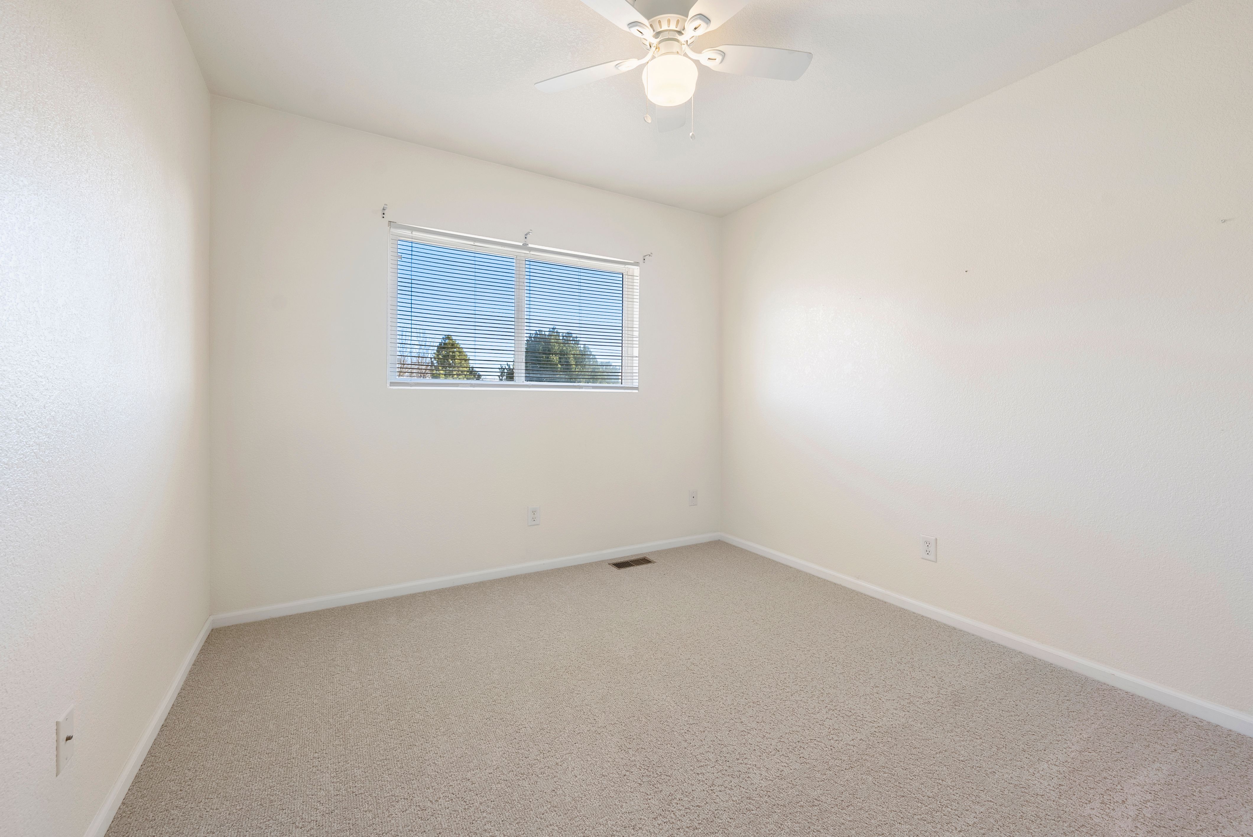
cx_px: 626
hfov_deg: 104.2
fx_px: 488
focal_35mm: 14
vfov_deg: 81.3
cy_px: 418
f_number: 8
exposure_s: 1/4
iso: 640
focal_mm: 14
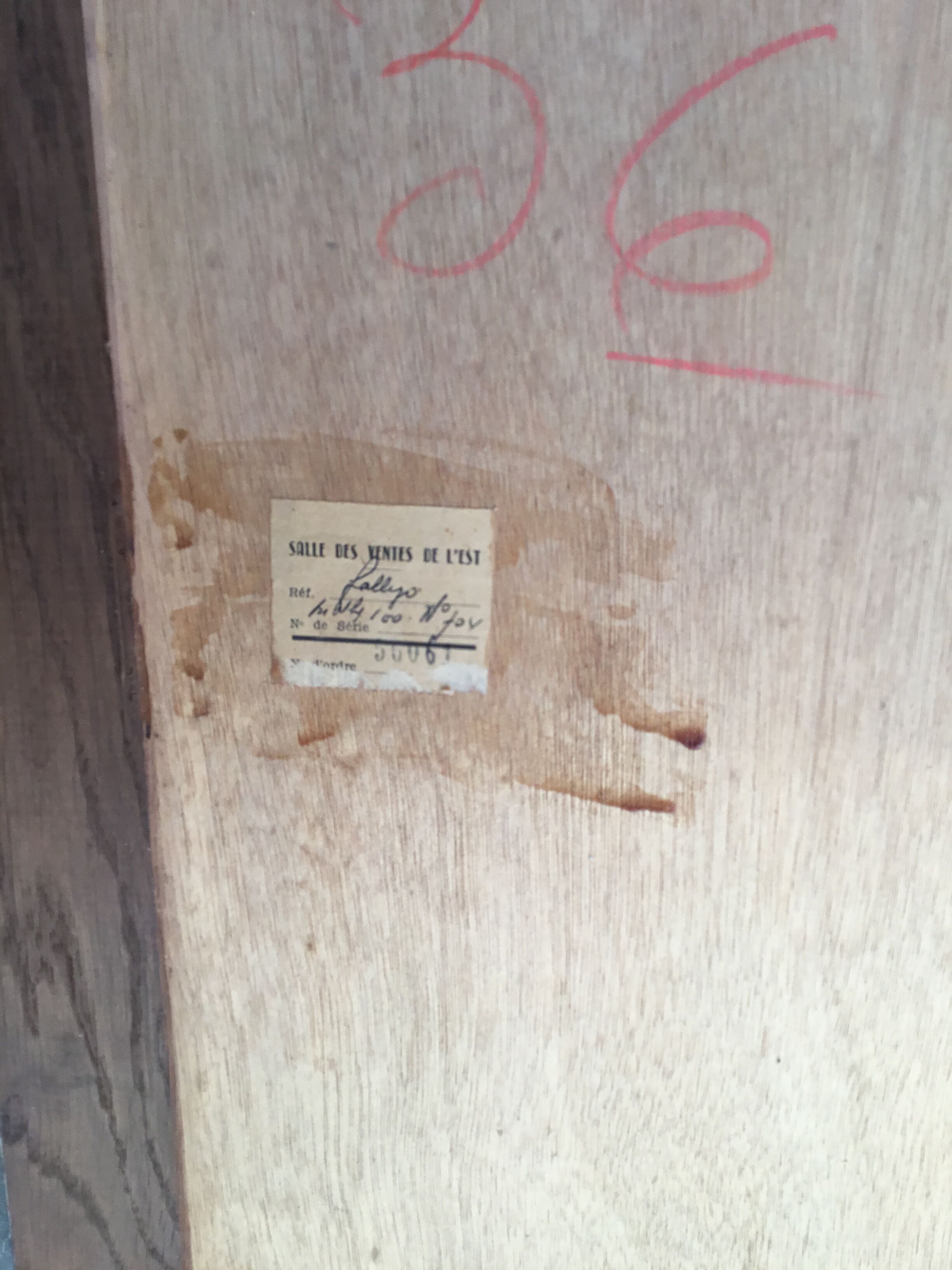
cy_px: 635
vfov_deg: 58.4
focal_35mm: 31
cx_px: 476
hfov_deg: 45.4
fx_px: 1137
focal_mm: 3.3
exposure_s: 1/100
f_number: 2.4
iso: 32
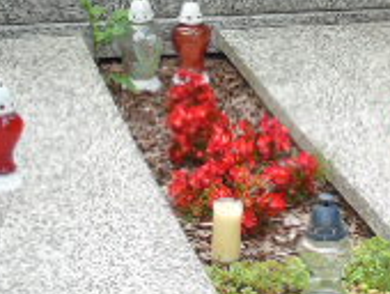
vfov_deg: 11.5
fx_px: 1444
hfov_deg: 15.4
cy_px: 14
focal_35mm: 128
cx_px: 223
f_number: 3.8
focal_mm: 6.1
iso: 80
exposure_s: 1/125
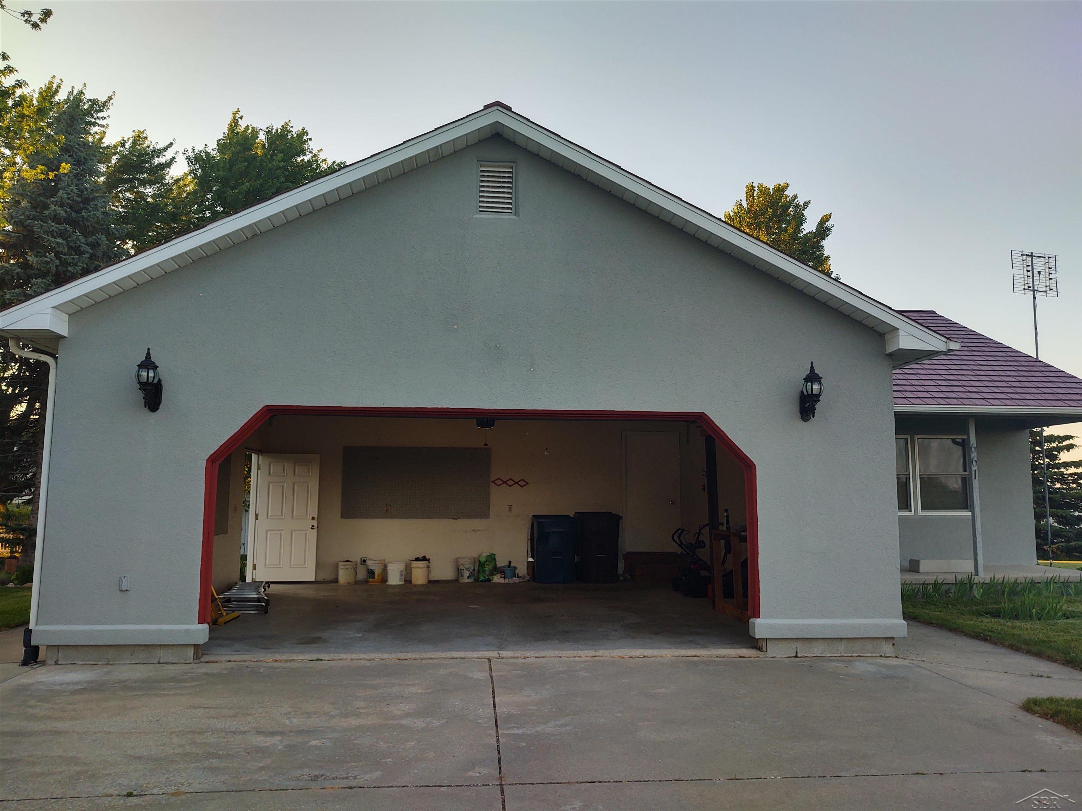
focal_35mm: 27
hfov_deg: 65.3
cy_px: 406
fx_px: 844
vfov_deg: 51.4
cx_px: 541
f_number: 1.7
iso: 100
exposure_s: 1/917
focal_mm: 4.75
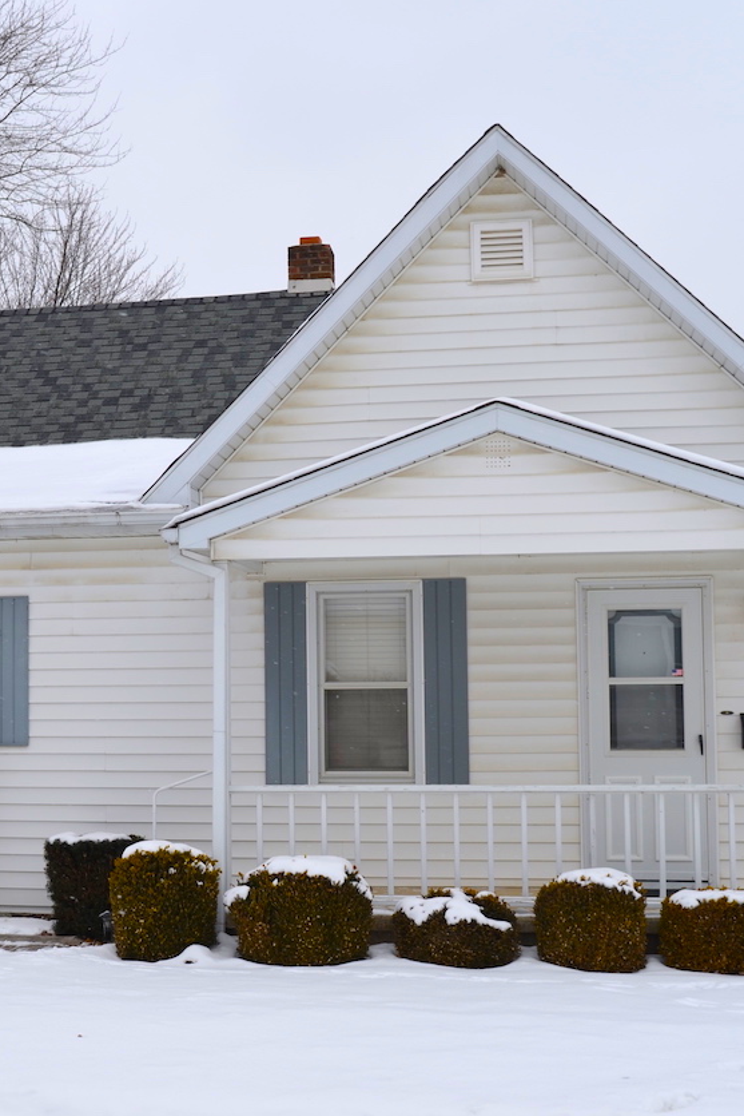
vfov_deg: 37.7
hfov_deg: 25.5
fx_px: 1635
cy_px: 561
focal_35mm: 53
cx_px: 232
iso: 100
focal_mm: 23
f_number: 8
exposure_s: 1/320
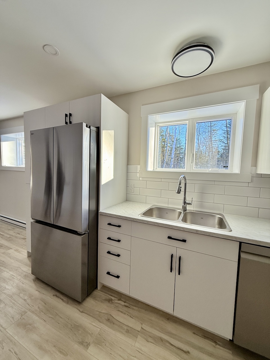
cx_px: 135
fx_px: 146
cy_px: 180
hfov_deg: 85.7
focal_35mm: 14
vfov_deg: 102.1
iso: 100
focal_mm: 2.22
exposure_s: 1/99
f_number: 2.2
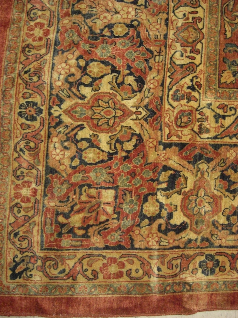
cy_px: 159
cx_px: 119
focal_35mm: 38
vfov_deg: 49.0
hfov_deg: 37.7
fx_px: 348
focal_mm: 7.9
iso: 800
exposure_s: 1/50
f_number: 2.8
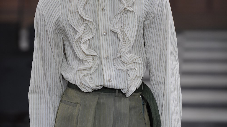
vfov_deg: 3.8
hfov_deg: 6.8
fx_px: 1902
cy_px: 26
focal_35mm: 316
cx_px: 113
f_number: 4
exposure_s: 1/500
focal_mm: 200
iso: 1000
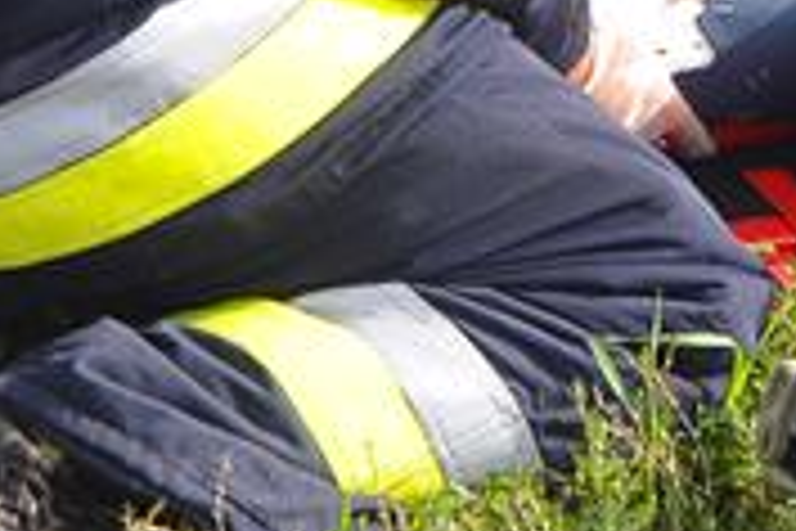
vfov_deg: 5.5
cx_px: 922
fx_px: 5417
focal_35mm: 245
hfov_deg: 8.3
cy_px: -574
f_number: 8
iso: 400
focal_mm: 34
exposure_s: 1/250
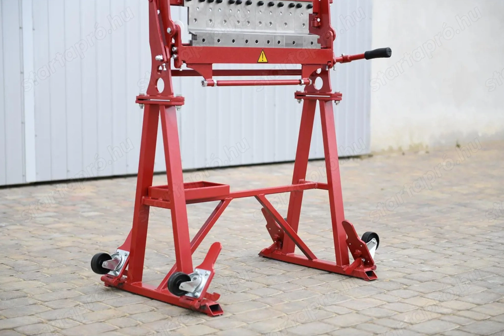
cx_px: 254
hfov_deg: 28.5
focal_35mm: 71
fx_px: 994
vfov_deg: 19.2
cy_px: 166
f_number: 2.8
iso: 200
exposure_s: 1/500
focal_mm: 70
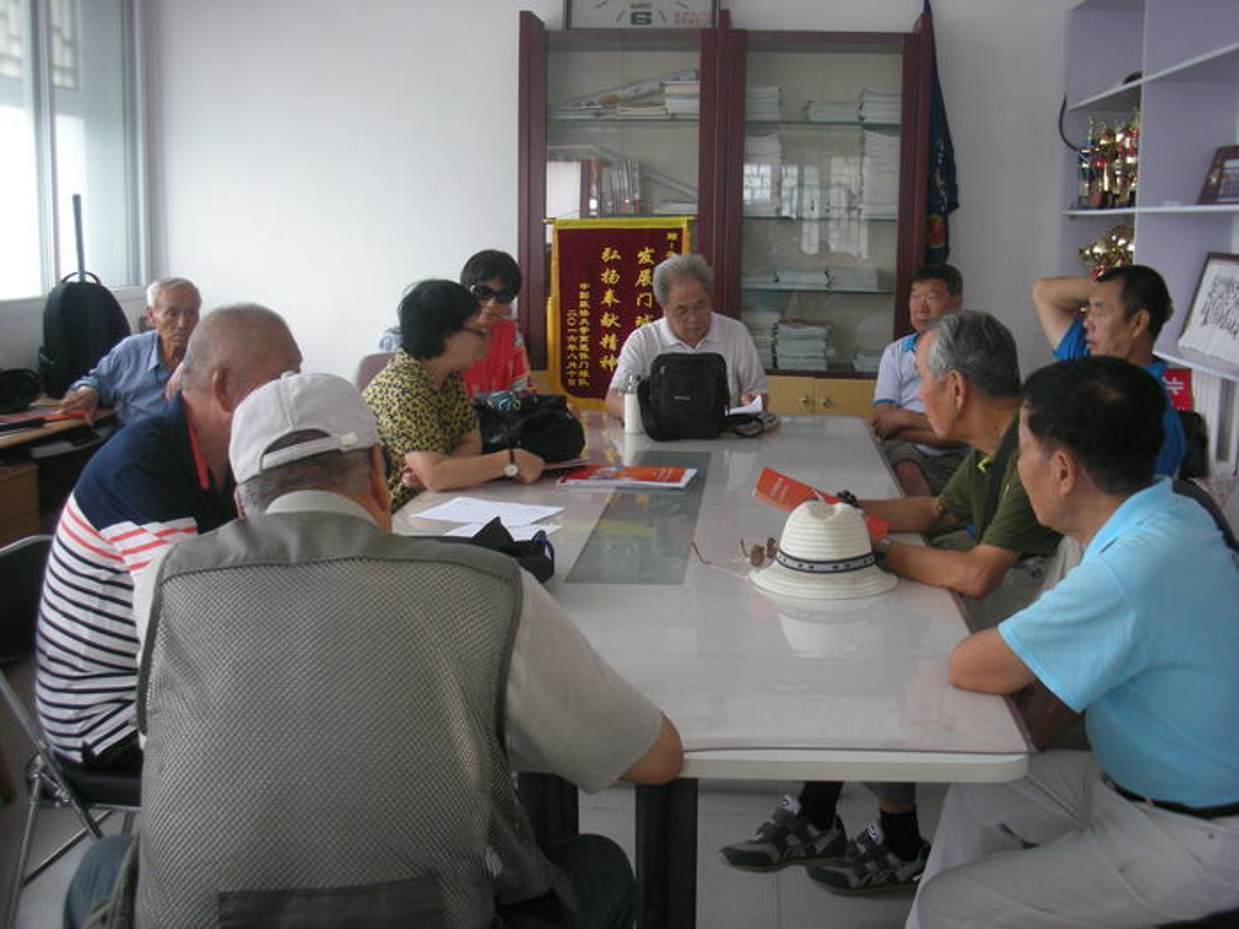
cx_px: 620
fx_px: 1253
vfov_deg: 40.7
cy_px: 464
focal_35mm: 35
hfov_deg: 52.6
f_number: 2.8
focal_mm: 5.8
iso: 127
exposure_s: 1/32
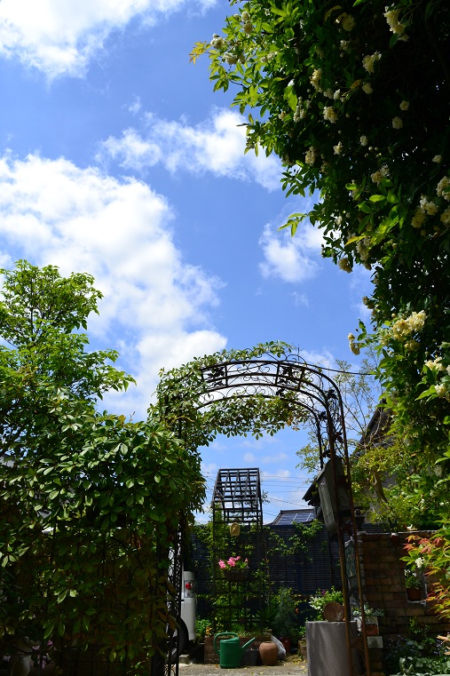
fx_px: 506
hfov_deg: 47.9
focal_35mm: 27
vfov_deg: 67.4
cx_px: 225
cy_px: 338
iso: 400
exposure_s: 1/500
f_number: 11
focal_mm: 18
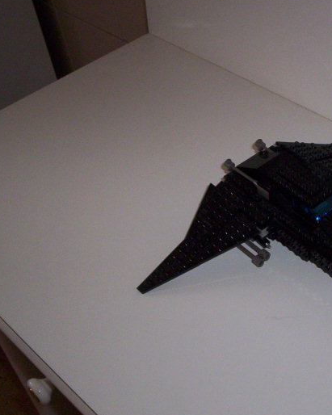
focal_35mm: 59
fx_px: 725
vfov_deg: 31.9
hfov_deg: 24.9
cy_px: 224
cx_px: 308
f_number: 4.5
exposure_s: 1/60
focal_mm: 4.99
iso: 140
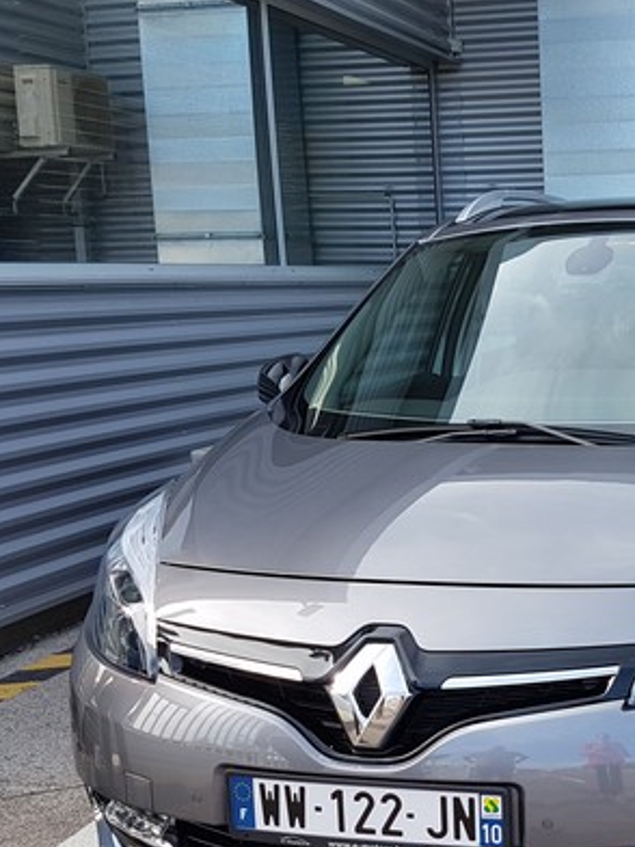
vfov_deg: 35.8
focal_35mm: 53
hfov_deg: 26.1
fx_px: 1296
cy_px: 570
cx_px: 637
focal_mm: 4.2
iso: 40
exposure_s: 1/431
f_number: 1.7
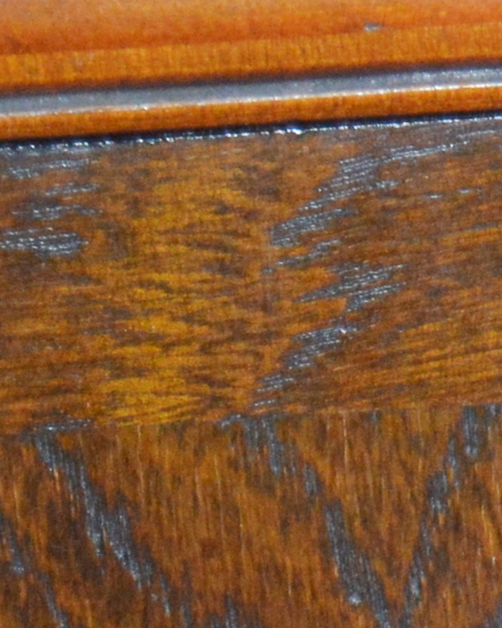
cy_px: 811
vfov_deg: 6.5
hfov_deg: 5.1
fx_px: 5496
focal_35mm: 296
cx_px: 1212
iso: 1400
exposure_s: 1/60
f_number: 4.2
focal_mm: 30
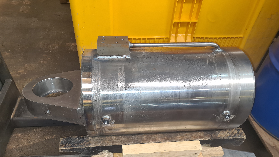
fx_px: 215
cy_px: 106
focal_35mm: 29
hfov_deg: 66.1
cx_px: 138
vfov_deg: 39.7
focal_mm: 5.4
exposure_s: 1/50
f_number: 1.8
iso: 200
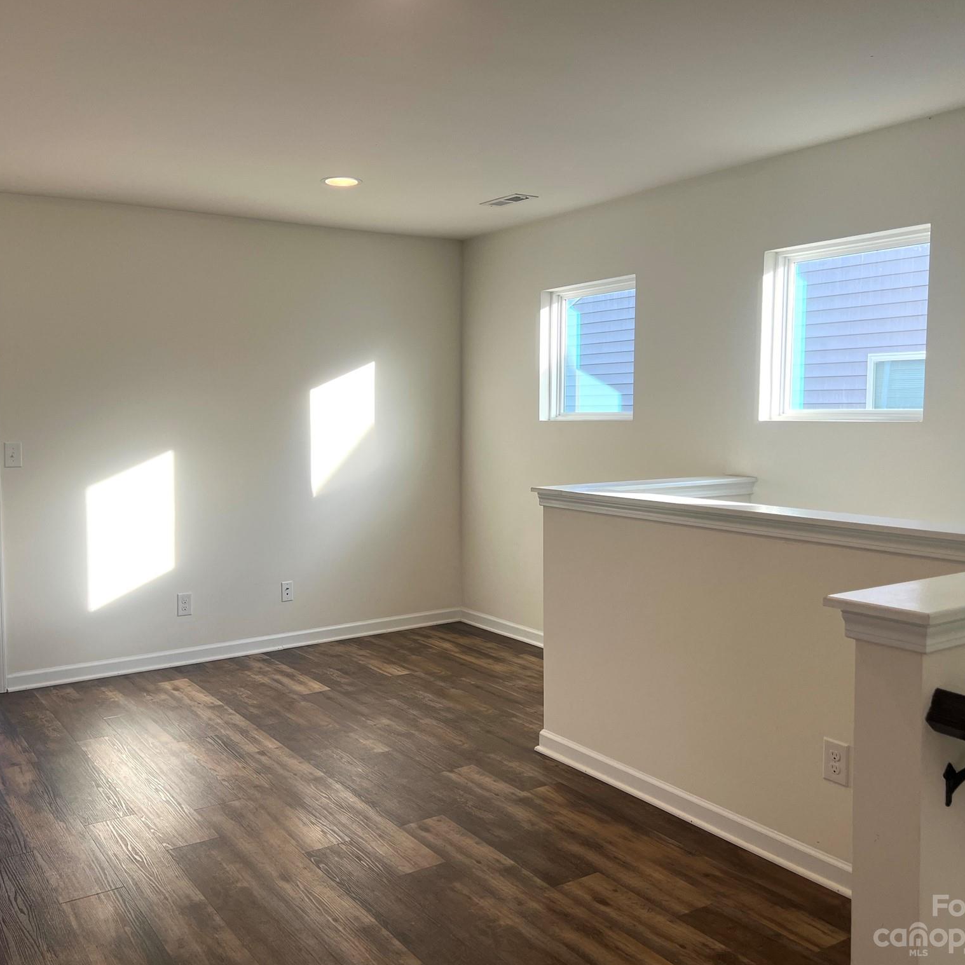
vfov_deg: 52.5
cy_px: 481
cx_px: 411
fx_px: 978
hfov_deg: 52.3
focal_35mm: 31
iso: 50
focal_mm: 5.7
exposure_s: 1/167
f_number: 1.5
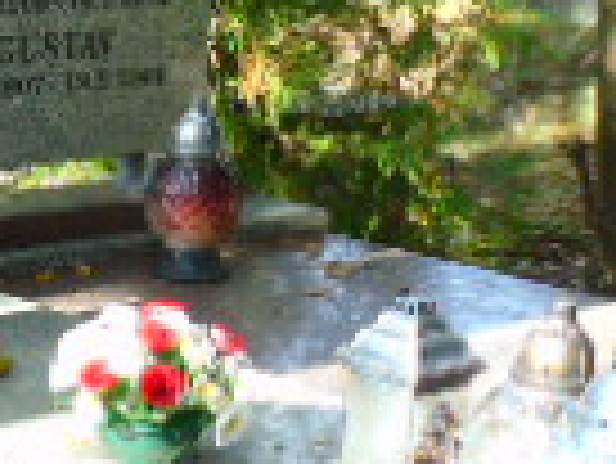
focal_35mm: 135
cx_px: 36
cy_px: 482
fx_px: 2404
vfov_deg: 10.9
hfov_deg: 14.4
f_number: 3.6
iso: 80
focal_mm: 5.2
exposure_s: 1/80
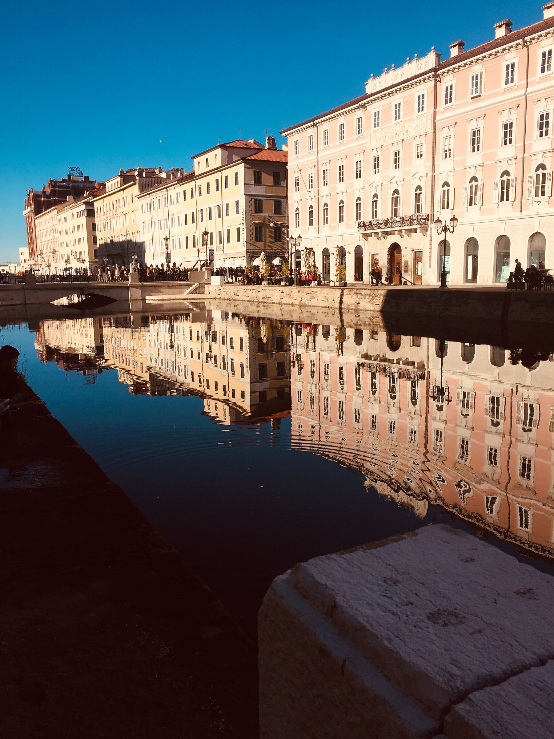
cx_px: 277
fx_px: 619
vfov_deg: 61.7
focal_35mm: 29
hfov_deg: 48.2
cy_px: 370
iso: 32
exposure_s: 1/2825
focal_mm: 4.15
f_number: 2.2
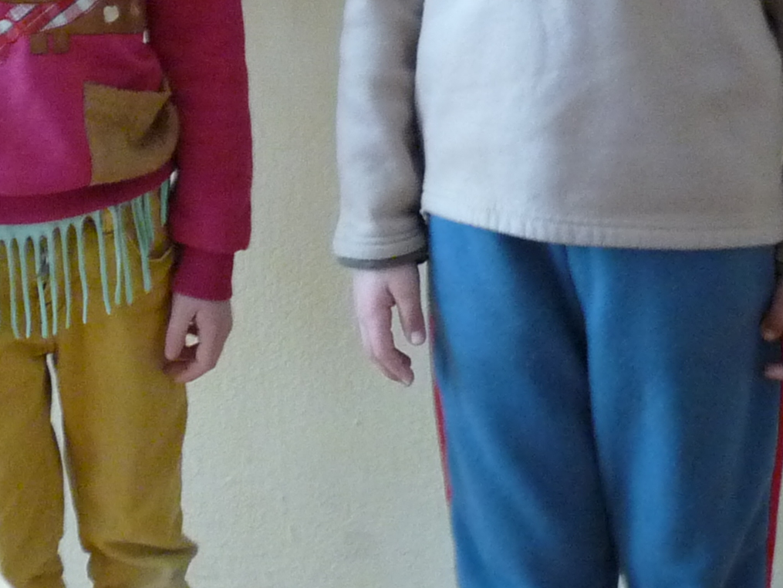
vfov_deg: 14.9
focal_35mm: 97
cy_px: -25
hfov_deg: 19.9
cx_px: 96
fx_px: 2195
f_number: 2.8
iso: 400
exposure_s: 1/10
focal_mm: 4.8
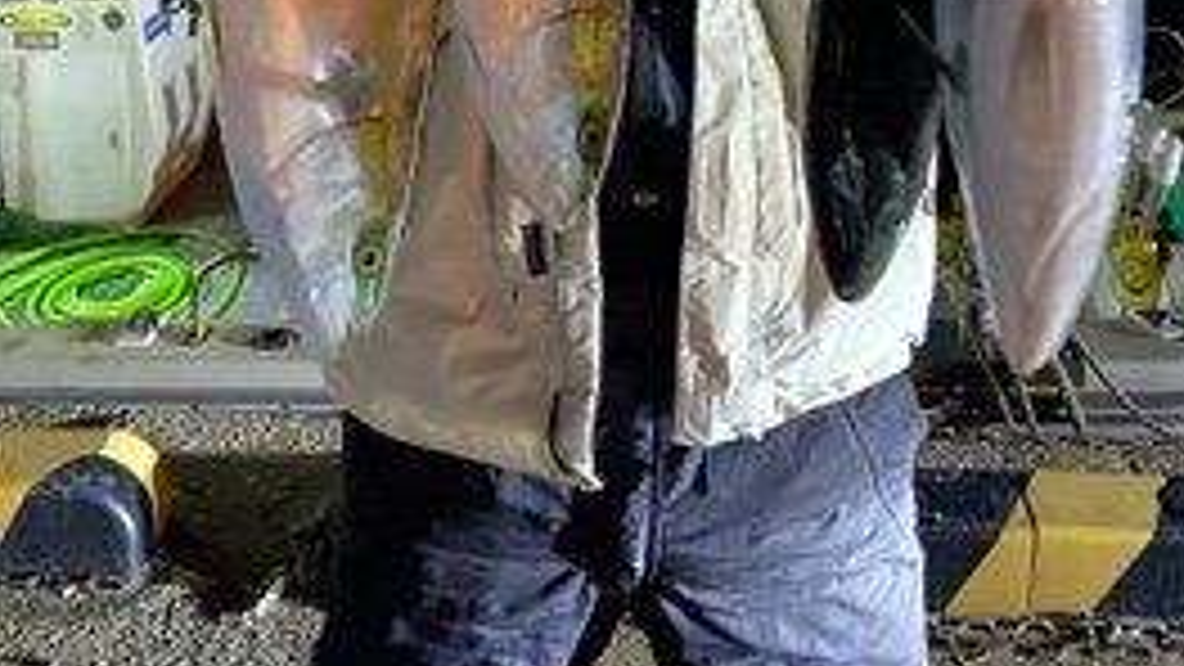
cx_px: 671
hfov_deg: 47.2
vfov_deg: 24.9
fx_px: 1350
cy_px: -140
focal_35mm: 43
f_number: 1.8
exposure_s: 1/8
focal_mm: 4.25
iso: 800
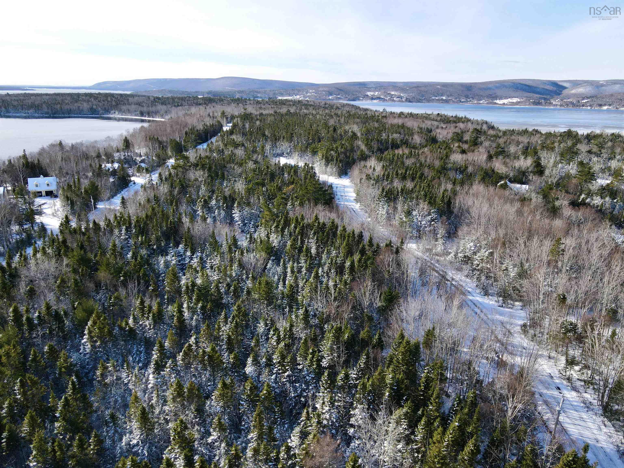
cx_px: 312
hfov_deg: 71.6
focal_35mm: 24
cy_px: 234
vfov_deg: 56.8
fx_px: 433
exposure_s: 1/400
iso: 100
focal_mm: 4.5
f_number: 2.8
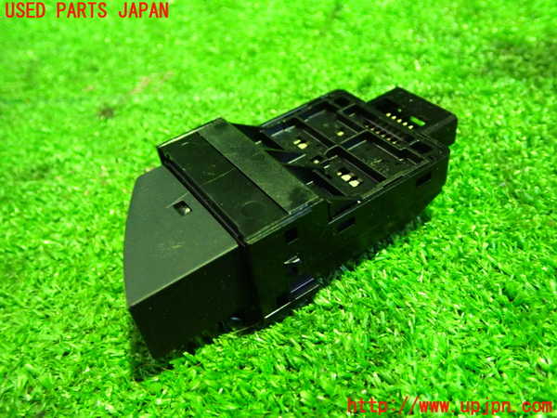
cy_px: 209
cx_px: 278
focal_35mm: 32
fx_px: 515
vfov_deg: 44.2
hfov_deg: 56.8
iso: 1000
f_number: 2.4
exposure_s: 1/20
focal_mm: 5.79
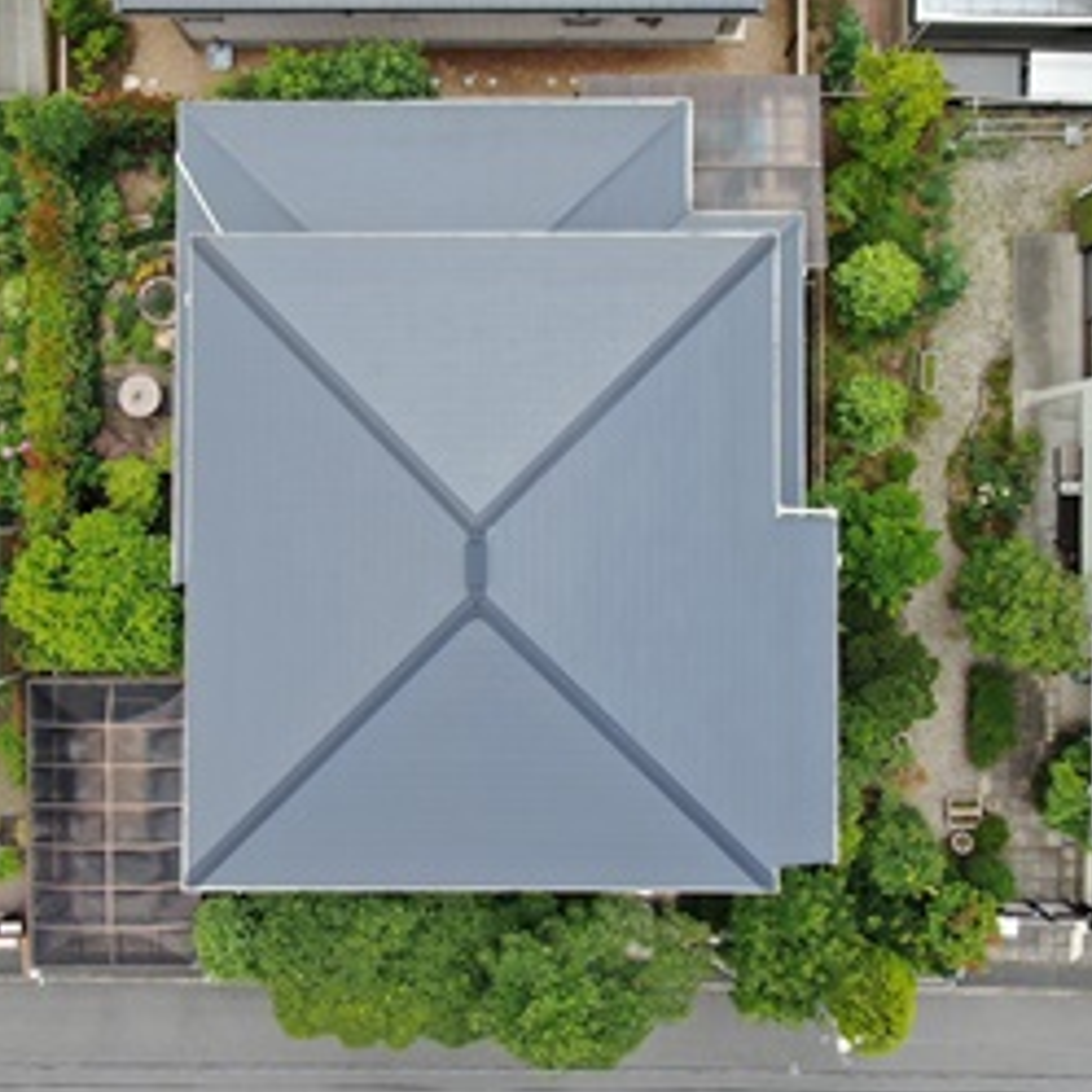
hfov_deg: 52.4
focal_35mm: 31
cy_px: 526
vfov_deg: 52.5
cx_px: 482
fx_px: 1106
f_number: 2.8
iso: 110
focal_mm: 4.48
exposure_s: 1/500
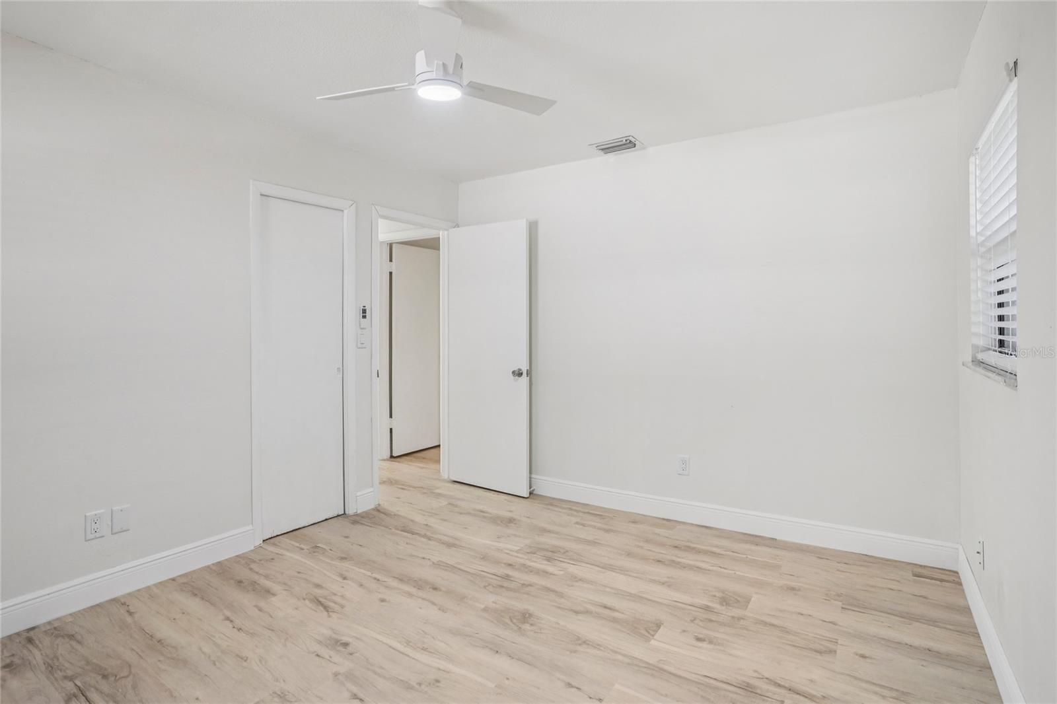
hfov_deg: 93.3
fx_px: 499
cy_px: 352
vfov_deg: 70.4
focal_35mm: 17
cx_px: 528
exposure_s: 1/20
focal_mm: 17
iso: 400
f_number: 8
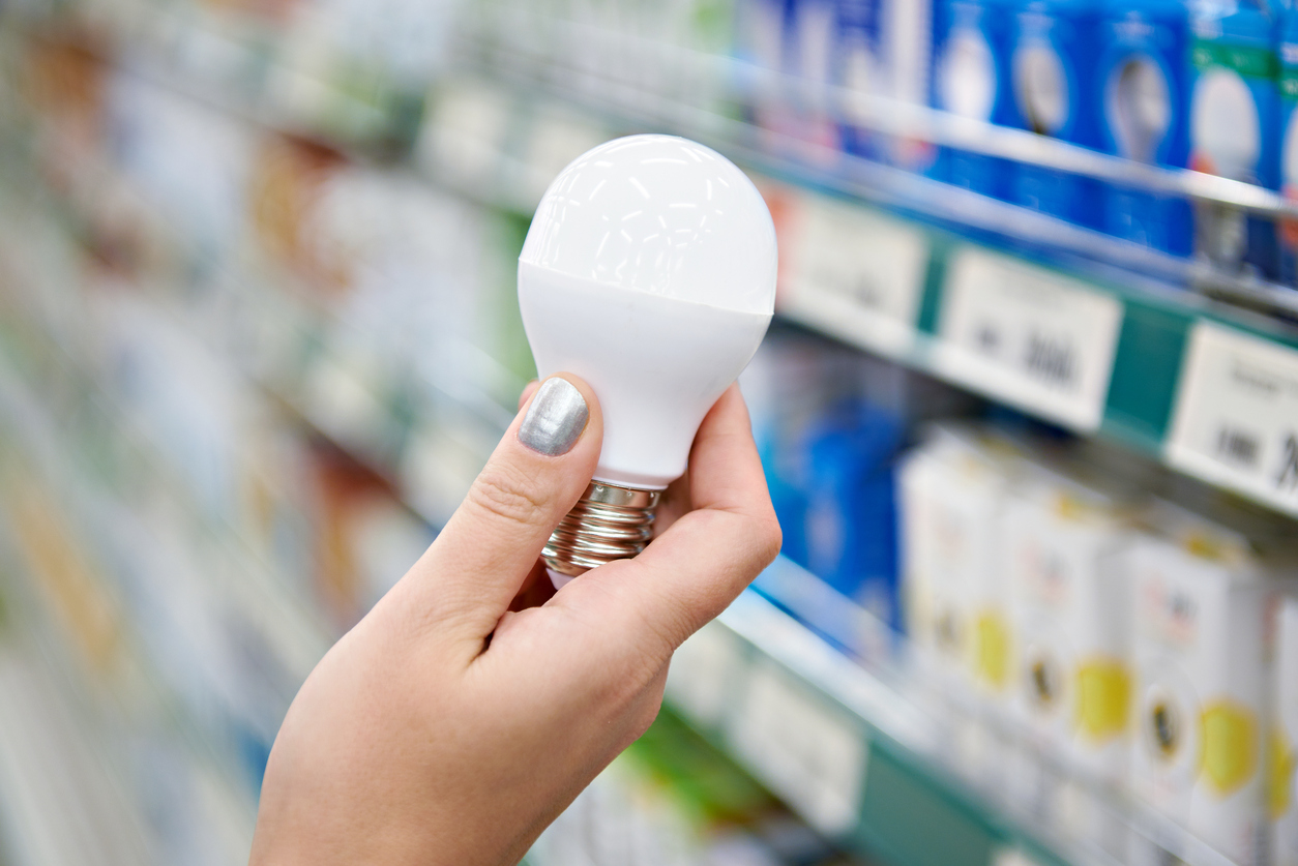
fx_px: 2525
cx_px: 649
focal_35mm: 70
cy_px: 433
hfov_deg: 28.8
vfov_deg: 19.5
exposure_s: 1/125
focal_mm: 70
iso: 320
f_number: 3.5
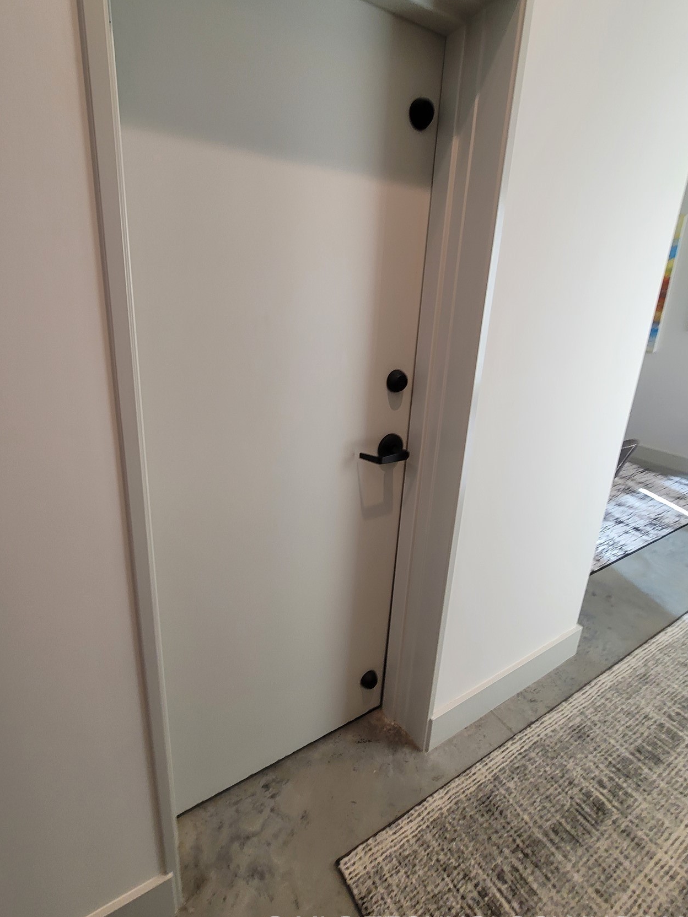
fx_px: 398
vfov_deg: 98.0
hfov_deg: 81.6
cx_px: 316
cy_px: 430
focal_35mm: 15
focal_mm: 2.2
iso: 125
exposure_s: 1/60
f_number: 2.2
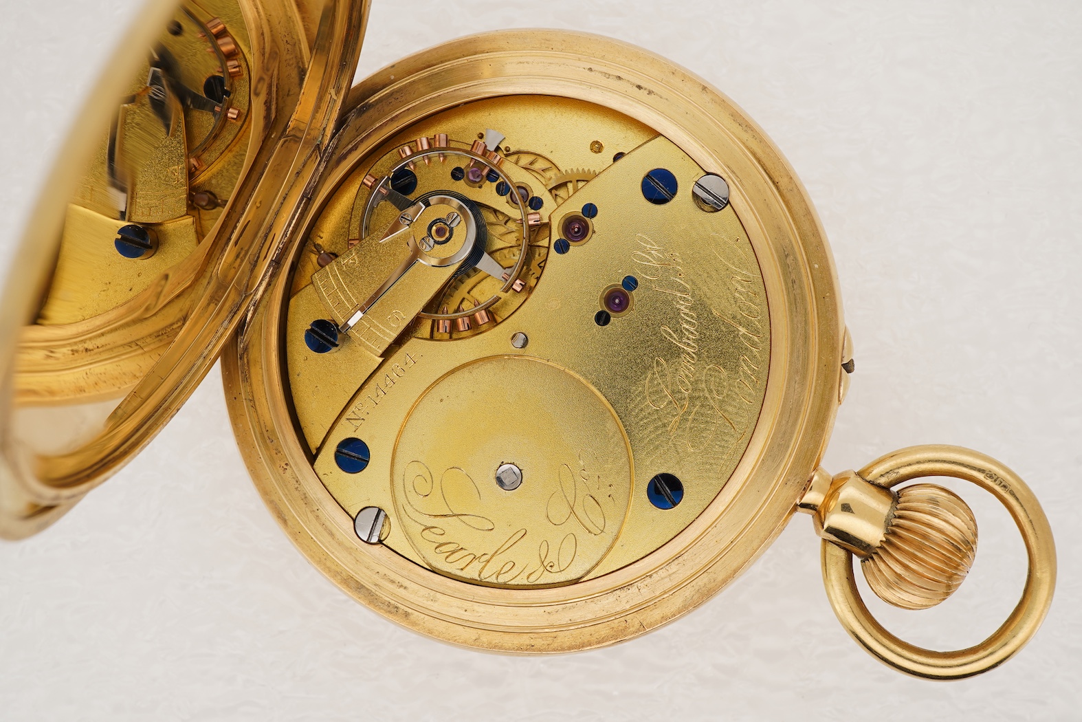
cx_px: 541
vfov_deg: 29.9
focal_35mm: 45
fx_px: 1353
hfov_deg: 43.6
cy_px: 361
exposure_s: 1/160
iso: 160
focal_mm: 30
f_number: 22
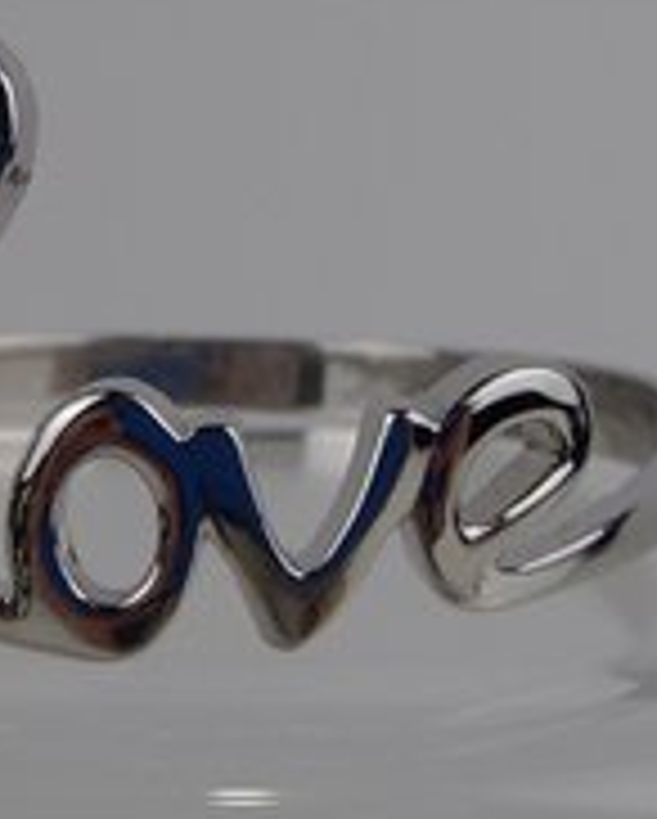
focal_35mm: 68
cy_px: 403
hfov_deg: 22.3
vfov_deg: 27.9
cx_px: 151
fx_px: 1650
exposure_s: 1/160
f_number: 4.7
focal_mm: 6.64
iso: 125
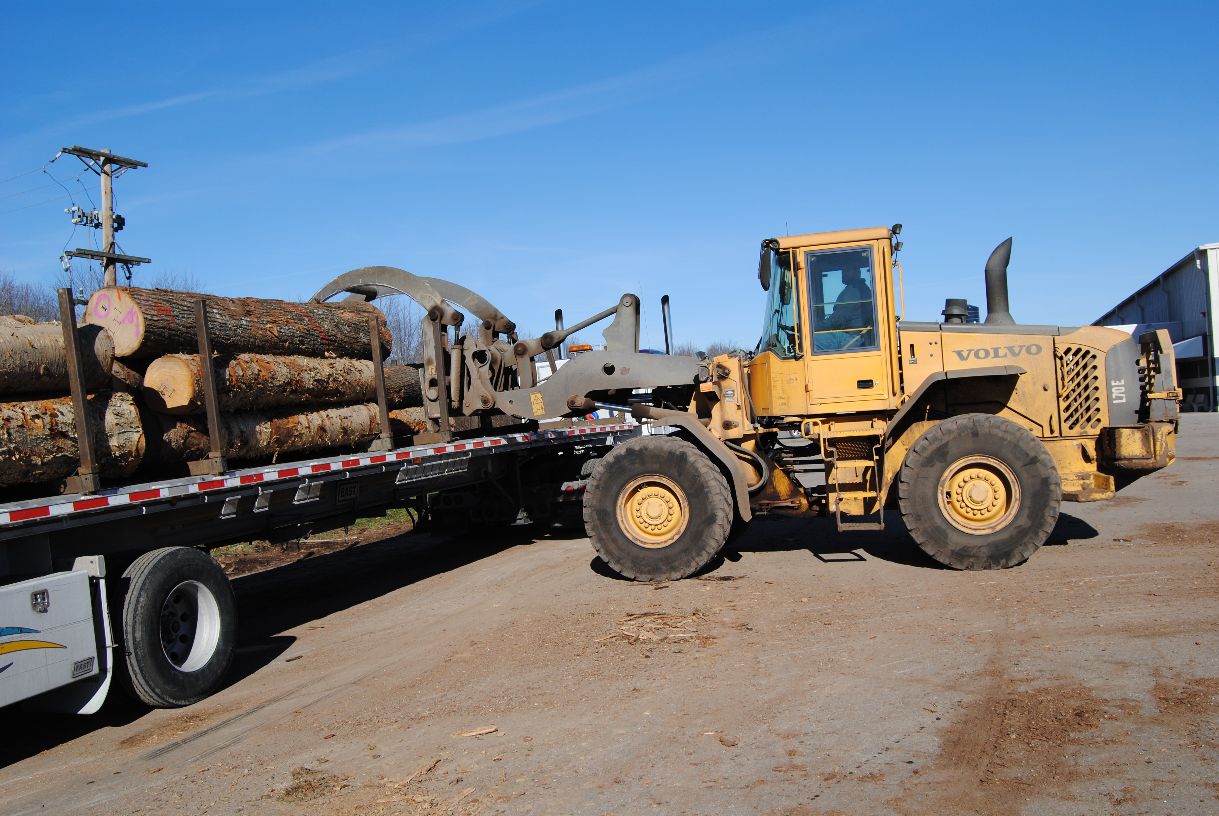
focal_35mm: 30
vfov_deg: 43.7
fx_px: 1017
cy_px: 408
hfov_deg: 61.9
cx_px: 610
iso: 100
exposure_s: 1/250
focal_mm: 20
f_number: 8
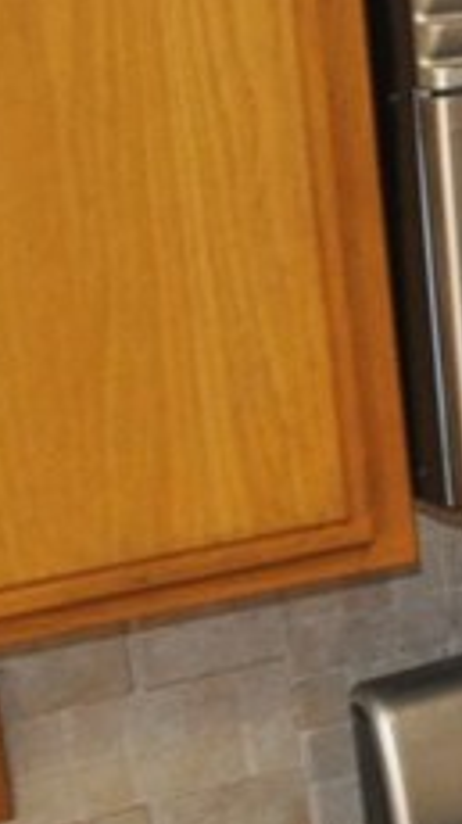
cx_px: 1579
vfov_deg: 16.9
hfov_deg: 7.8
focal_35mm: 126
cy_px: 634
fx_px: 2750
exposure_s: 1/60
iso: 800
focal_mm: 18
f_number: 3.5
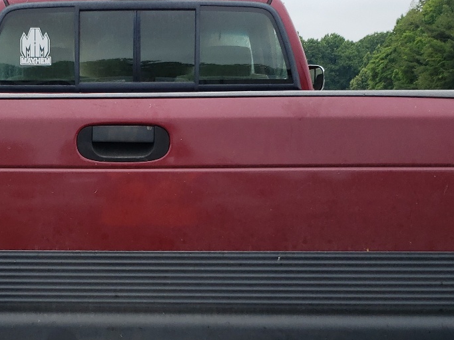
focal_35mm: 61
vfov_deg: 23.7
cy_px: 268
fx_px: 800
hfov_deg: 31.1
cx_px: 111
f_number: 1.5
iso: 50
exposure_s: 1/667
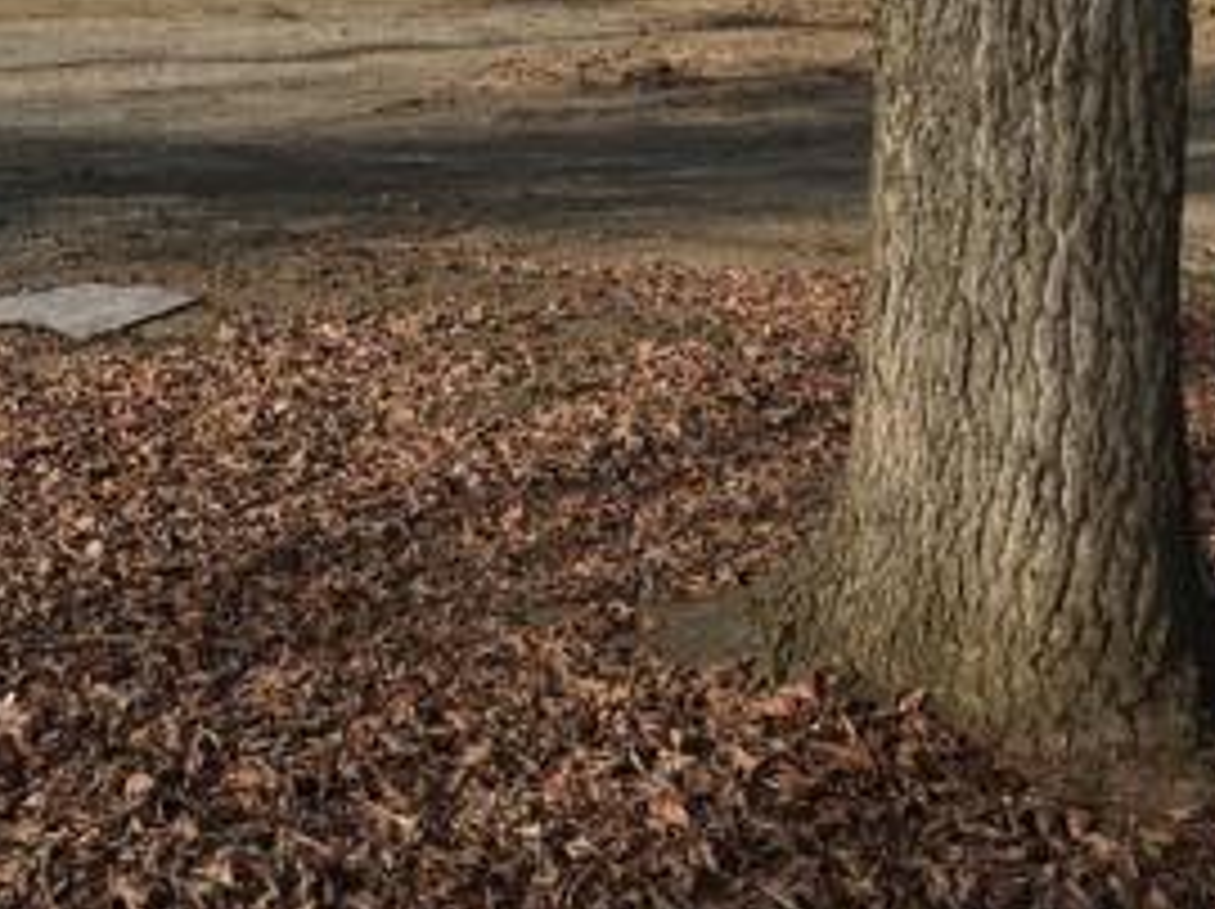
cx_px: 130
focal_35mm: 86
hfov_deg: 22.3
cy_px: 29
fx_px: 3016
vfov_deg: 16.8
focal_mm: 4.15
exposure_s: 1/938
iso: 25
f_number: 2.2
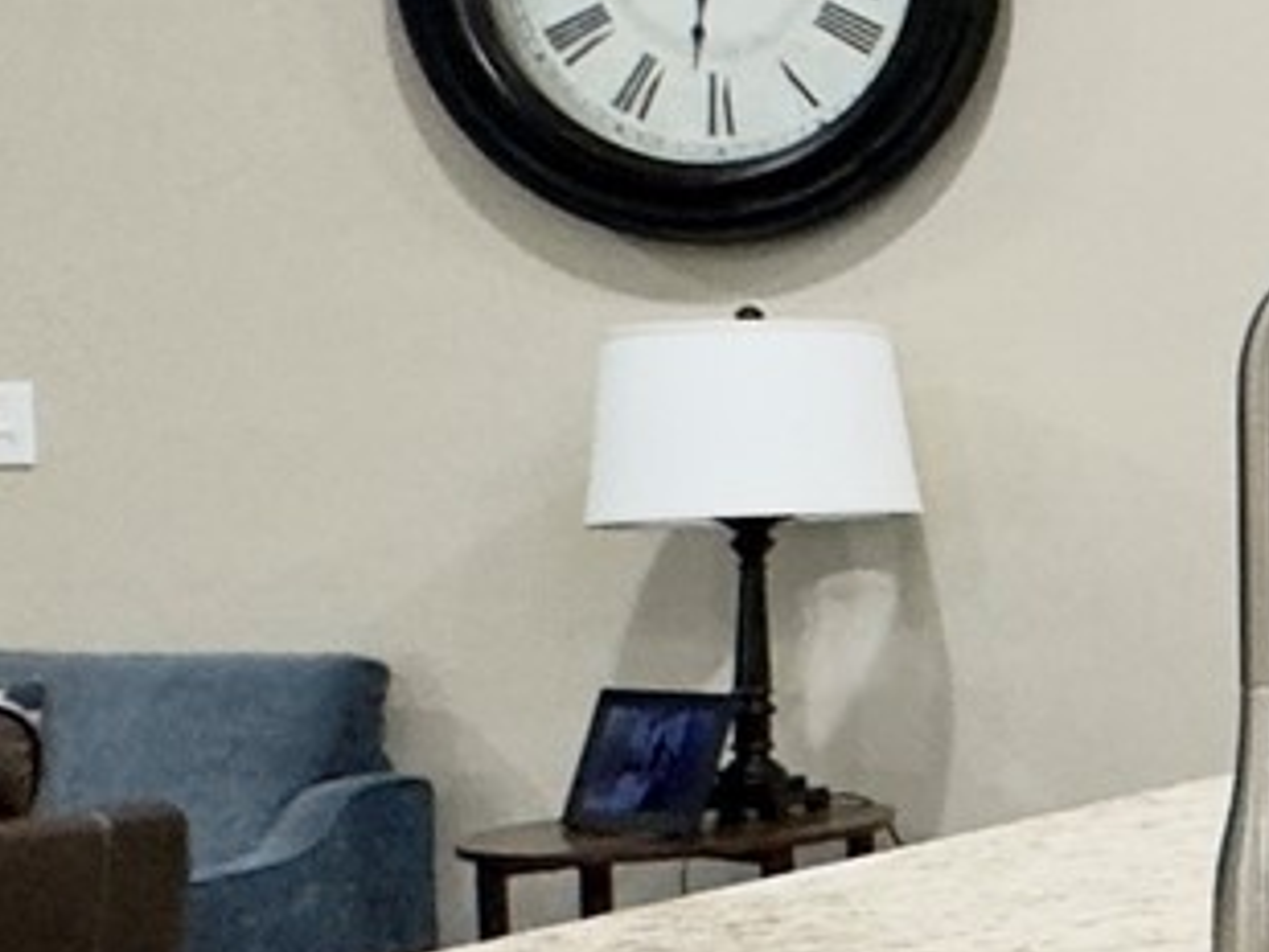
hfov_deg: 13.9
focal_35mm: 87
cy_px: 443
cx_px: 3212
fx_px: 3191
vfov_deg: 17.0
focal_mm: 2.22
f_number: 2.2
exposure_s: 1/60
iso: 160
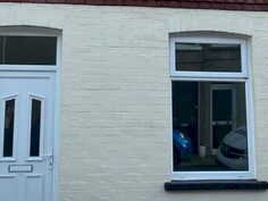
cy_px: -19
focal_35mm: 77
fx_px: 596
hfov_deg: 25.3
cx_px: 125
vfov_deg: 18.4
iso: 32
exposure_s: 1/1316
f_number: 1.8
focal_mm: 4.25
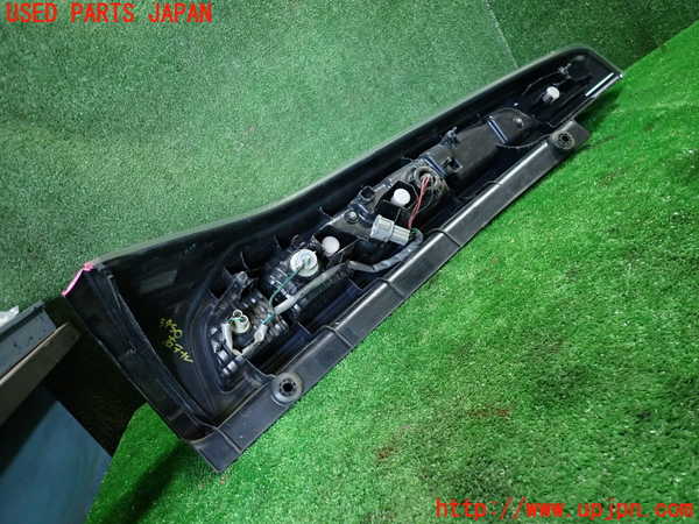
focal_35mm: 25
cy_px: 262
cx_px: 350
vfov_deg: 54.9
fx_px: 505
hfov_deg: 69.4
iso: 250
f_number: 2
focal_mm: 4.5
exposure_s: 1/30
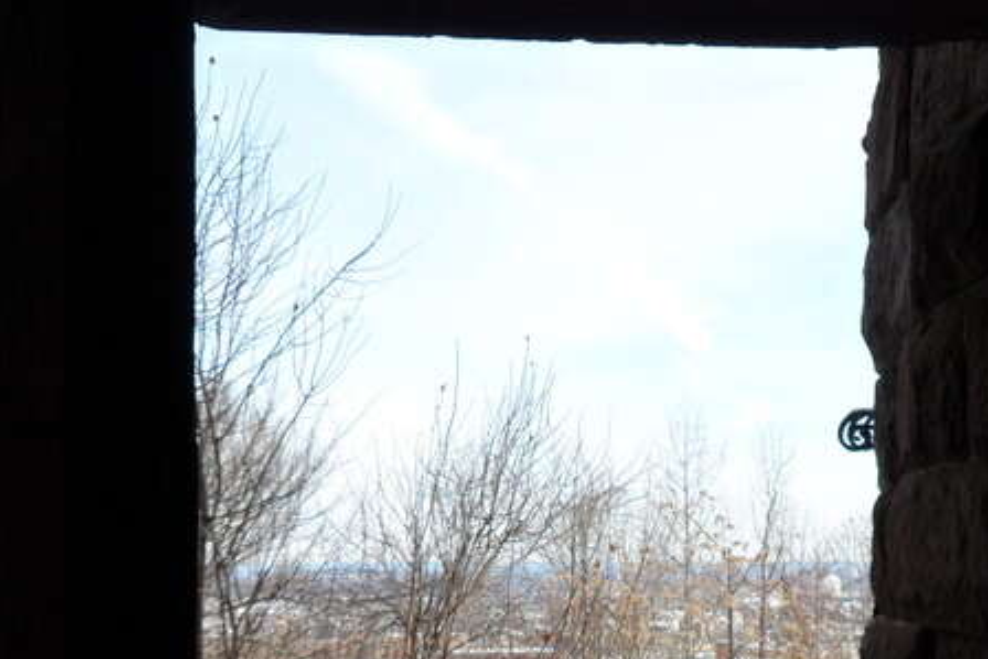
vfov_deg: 25.2
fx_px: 1427
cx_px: 558
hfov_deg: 38.1
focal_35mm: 52
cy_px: 588
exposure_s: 1/500
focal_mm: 4.9
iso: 80
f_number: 3.1
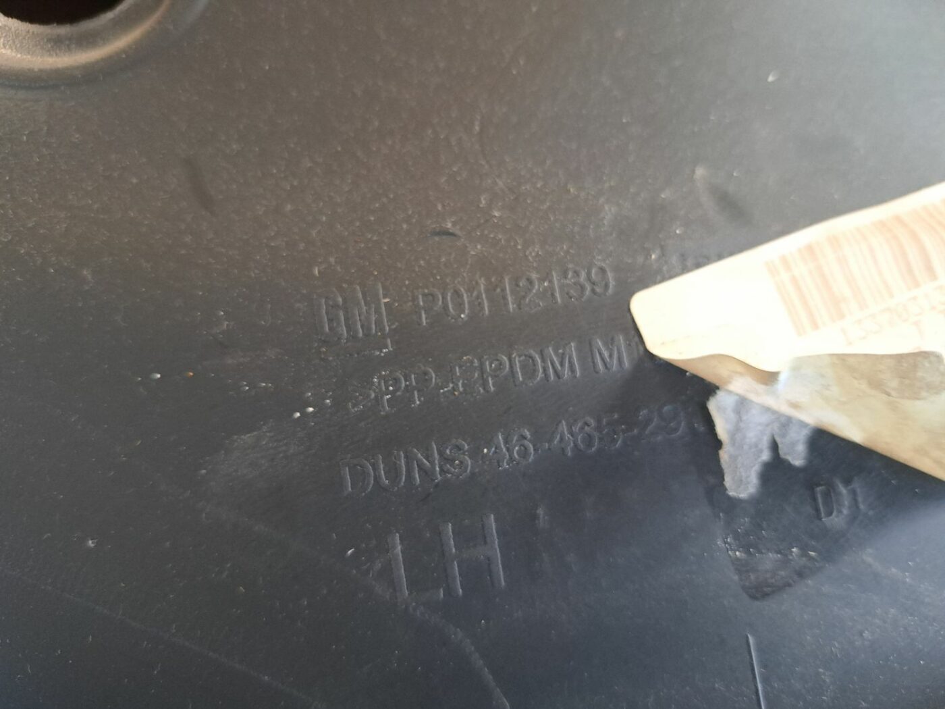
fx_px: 655
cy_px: 354
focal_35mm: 24
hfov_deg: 71.6
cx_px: 472
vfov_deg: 56.8
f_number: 1.8
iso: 500
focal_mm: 5.23
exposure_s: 1/60
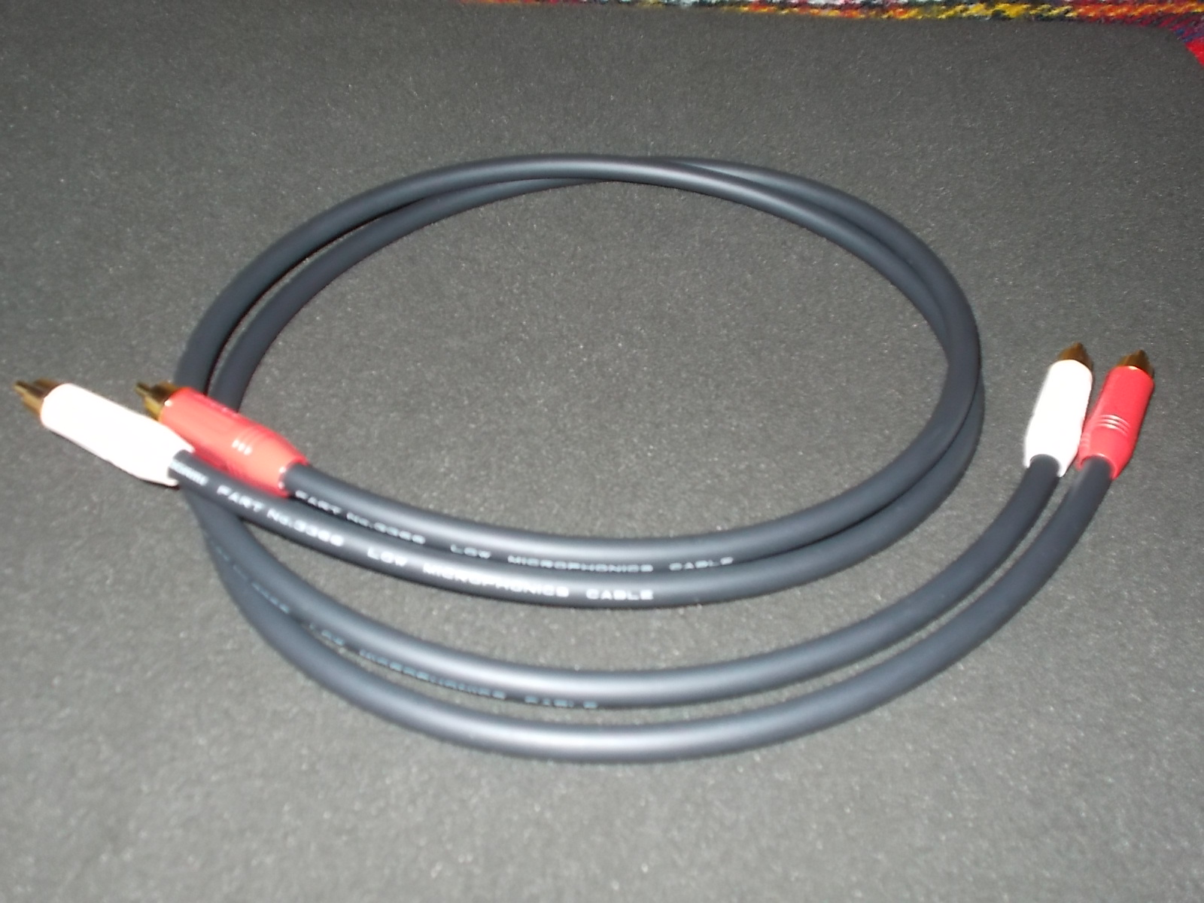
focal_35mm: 39
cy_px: 452
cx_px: 602
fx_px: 1356
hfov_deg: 47.9
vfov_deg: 36.8
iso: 200
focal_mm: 6.9
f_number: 3.9
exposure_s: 1/30
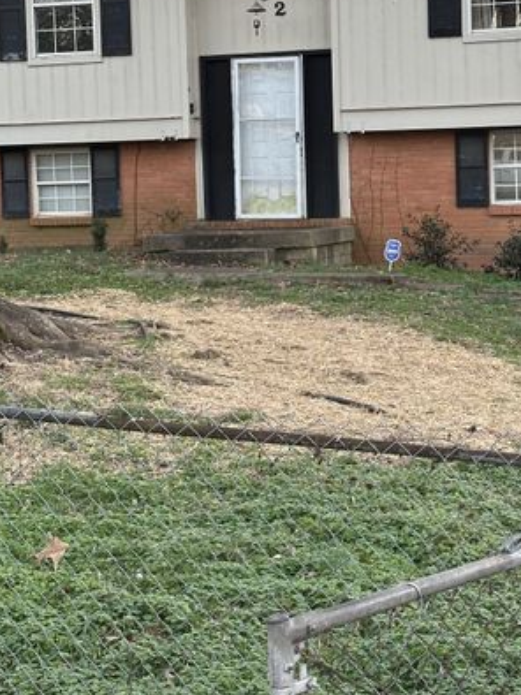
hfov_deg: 18.2
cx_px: 341
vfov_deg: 24.1
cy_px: 251
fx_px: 1626
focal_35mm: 81
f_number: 1.78
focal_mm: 6.86
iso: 100
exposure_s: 1/60
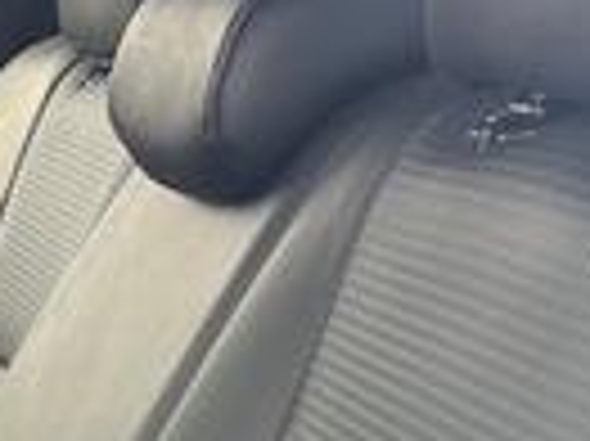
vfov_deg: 10.6
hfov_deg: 13.3
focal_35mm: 127
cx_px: -608
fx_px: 2163
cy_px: 891
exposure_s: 1/121
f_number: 1.6
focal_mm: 5.1
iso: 40
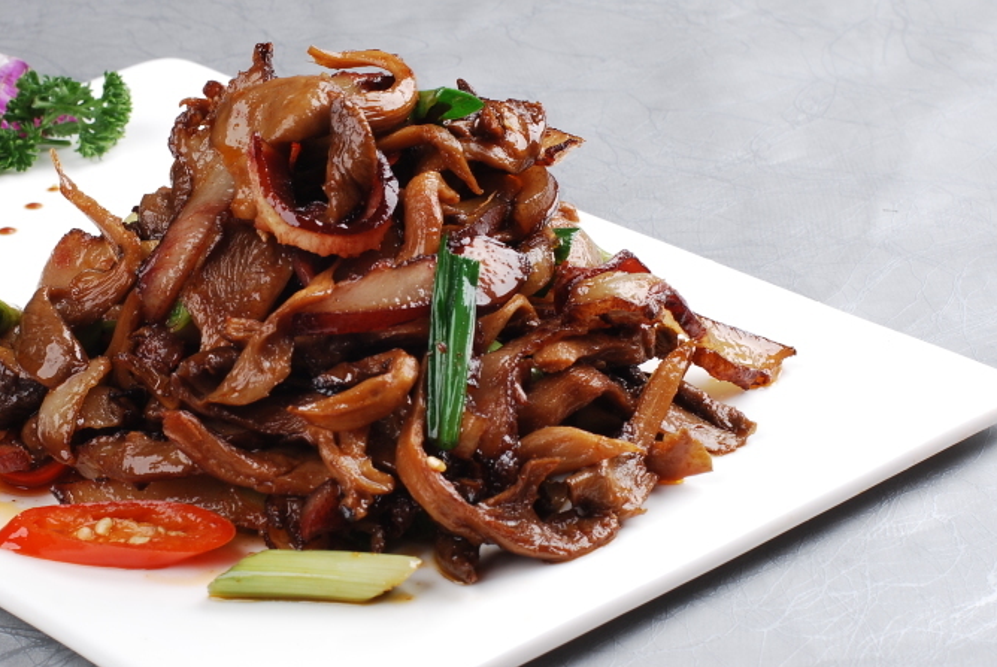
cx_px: 309
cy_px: 313
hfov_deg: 17.7
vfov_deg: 11.9
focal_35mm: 115
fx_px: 3188
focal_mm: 50
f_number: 13
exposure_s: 1/160
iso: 100
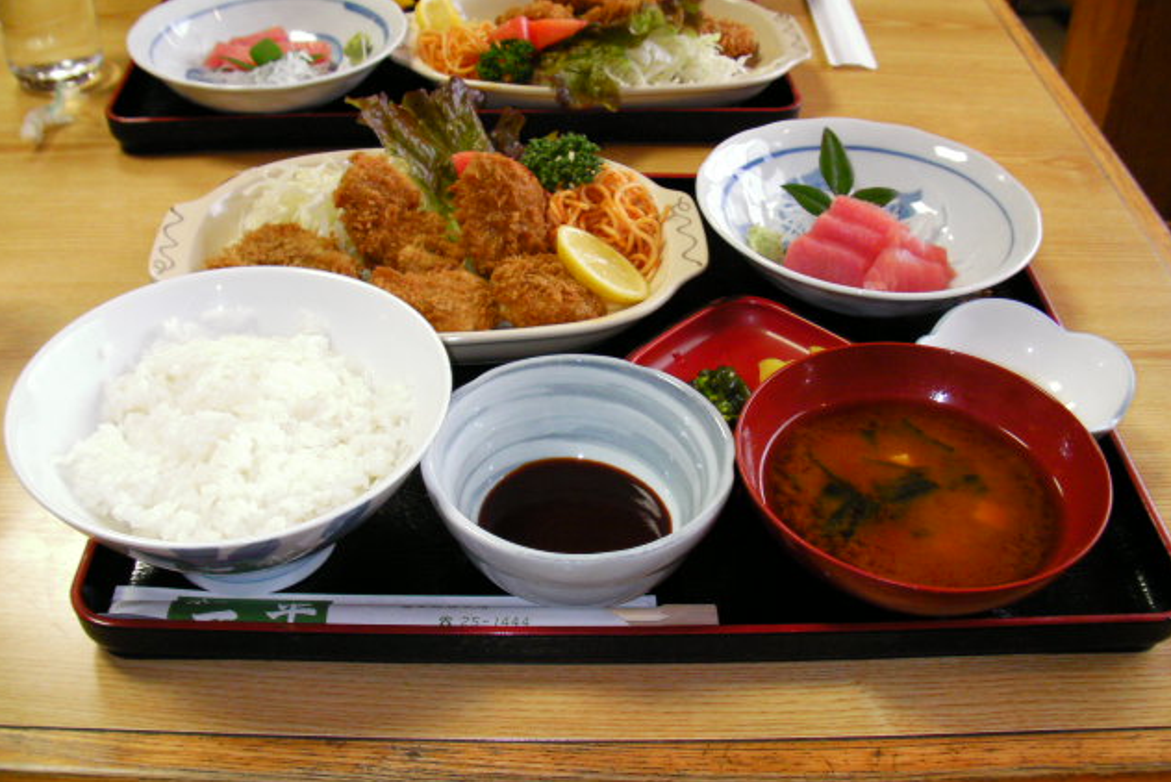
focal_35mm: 40
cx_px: 584
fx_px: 1302
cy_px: 400
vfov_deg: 33.4
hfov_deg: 48.4
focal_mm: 6.3
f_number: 3.5
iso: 200
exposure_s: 1/30
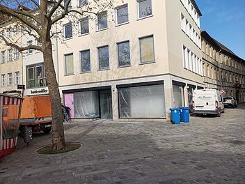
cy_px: 92
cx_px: 122
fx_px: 184
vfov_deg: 53.1
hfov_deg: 67.3
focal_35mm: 26
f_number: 1.8
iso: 50
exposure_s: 1/1232
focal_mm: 4.75
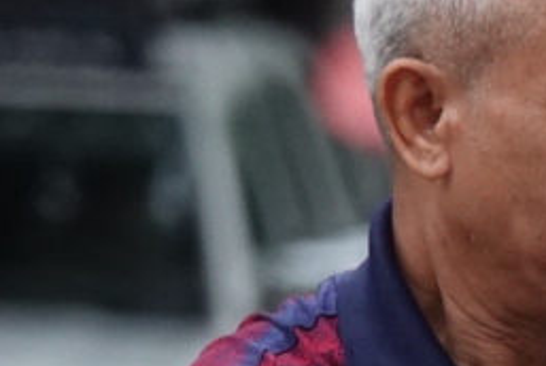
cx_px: 1069
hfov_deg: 0.8
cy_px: 1096
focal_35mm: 2738
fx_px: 41573
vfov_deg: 0.5
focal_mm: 159.66
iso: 640
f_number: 4
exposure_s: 1/640
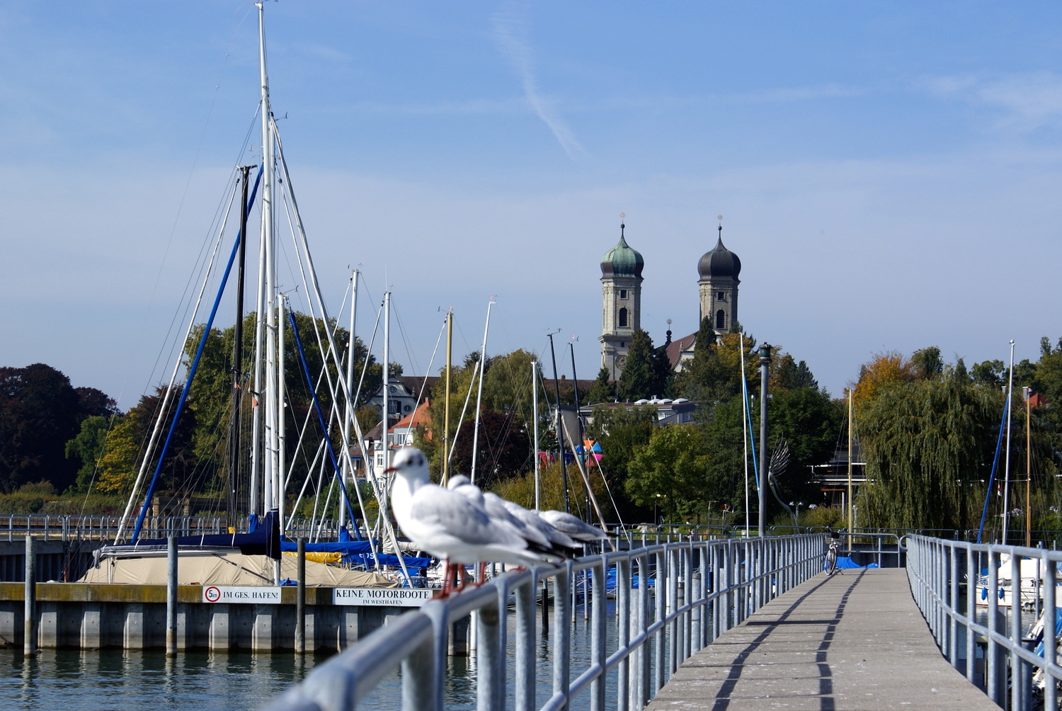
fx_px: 3101
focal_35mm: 105
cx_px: 531
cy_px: 356
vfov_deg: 13.1
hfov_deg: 19.4
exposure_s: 1/320
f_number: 9
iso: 100
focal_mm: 70
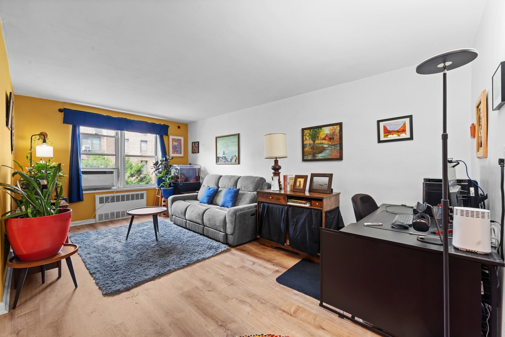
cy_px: 168
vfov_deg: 81.2
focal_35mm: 14
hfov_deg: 104.3
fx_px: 196
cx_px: 252
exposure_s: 1.6
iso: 200
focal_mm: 14
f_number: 10
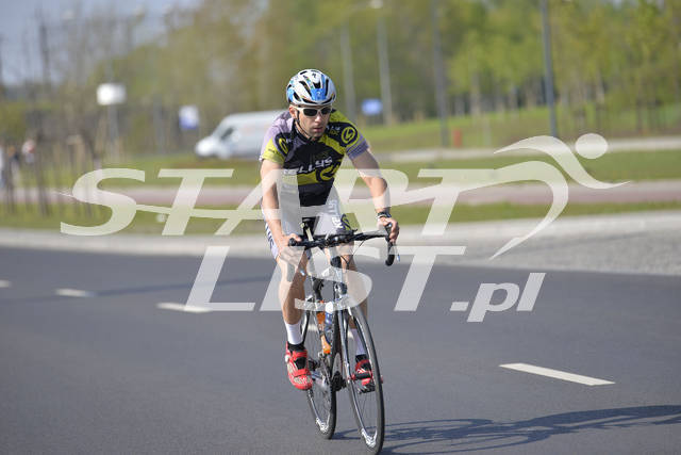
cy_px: 228
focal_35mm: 200
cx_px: 340
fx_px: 3784
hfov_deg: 10.3
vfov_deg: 6.9
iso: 200
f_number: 4
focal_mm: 200
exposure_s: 1/3200
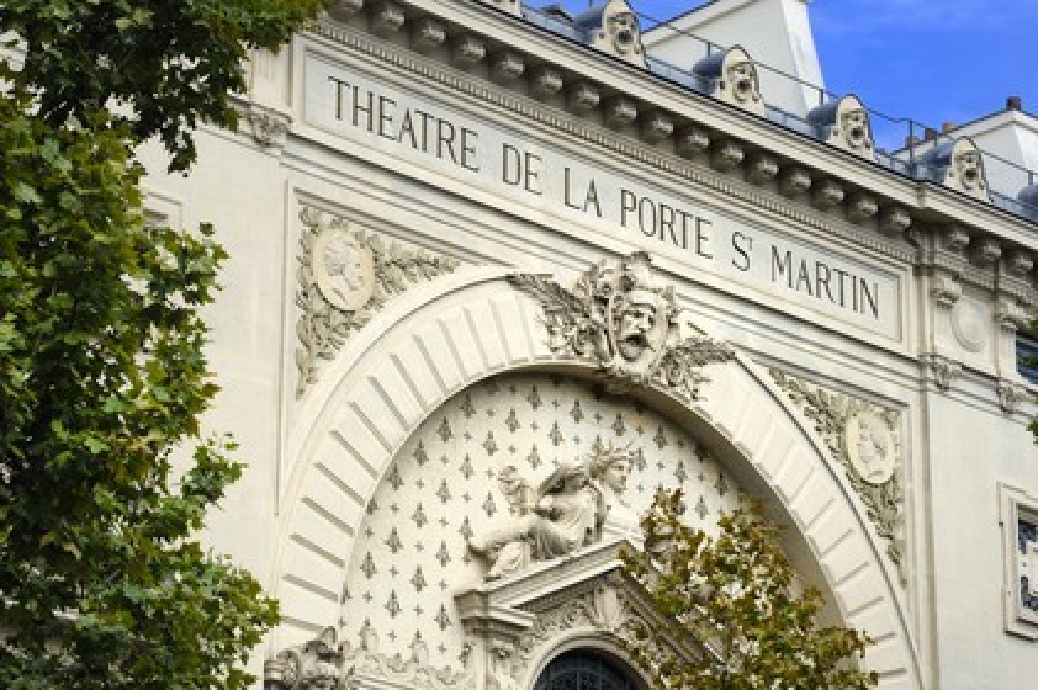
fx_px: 3601
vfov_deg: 11.0
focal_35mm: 125
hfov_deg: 16.4
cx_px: 519
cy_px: 345
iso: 200
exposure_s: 1/200
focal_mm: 125
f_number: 10
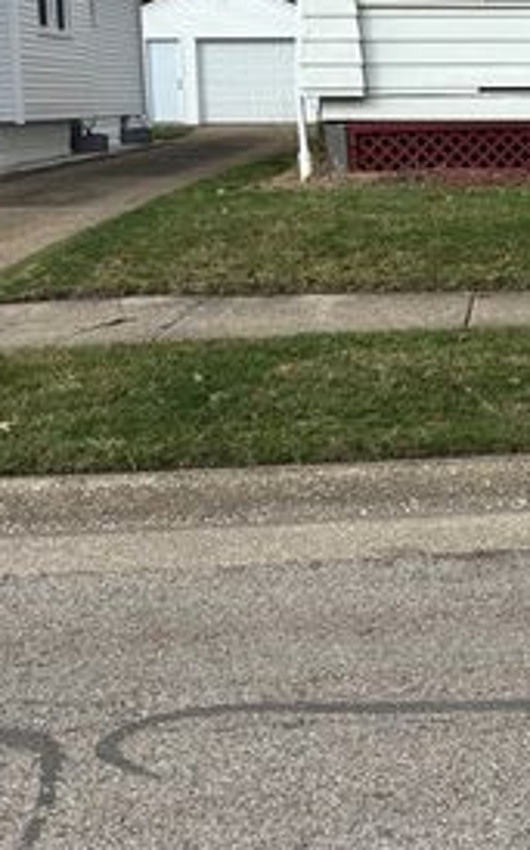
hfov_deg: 18.2
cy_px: 306
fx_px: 1550
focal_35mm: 67
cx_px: 676
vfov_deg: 30.5
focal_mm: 5.96
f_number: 1.6
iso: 50
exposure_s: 1/2398
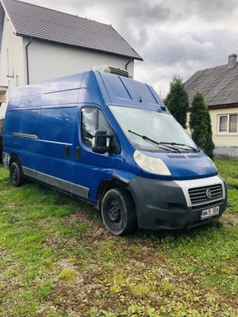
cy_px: 158
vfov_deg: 63.4
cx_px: 119
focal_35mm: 28
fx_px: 257
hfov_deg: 49.7
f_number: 1.8
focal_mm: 3.99
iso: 20
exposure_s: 1/440
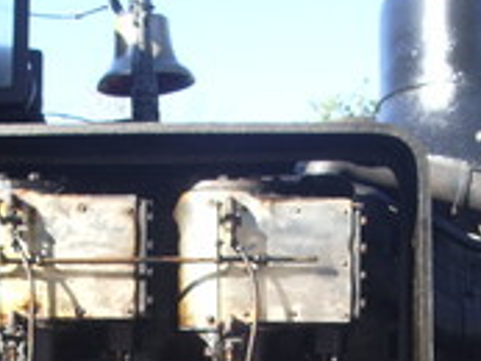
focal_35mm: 91
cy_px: 428
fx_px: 1265
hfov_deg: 21.5
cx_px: 175
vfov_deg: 15.7
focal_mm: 5.8
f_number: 4.3
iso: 80
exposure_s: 1/125
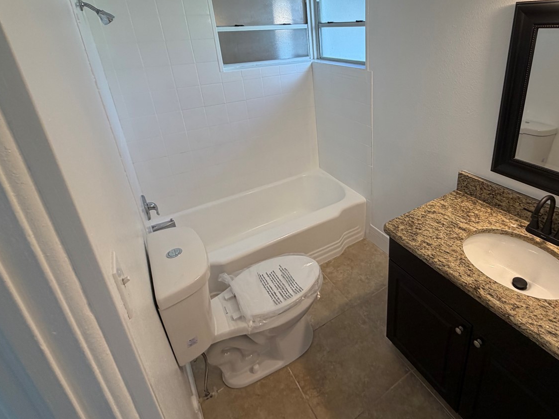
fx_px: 323
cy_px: 152
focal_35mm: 20
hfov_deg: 80.2
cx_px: 350
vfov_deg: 64.8
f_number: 2.2
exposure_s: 1/120
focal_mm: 2.22
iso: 100
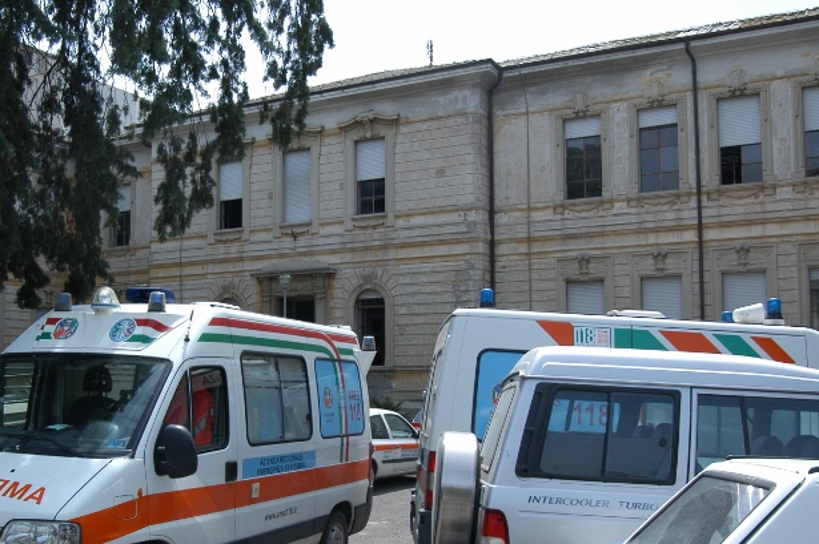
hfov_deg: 49.3
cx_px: 328
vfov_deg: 34.0
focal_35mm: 39
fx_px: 887
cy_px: 334
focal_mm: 20
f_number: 8
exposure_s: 1/250
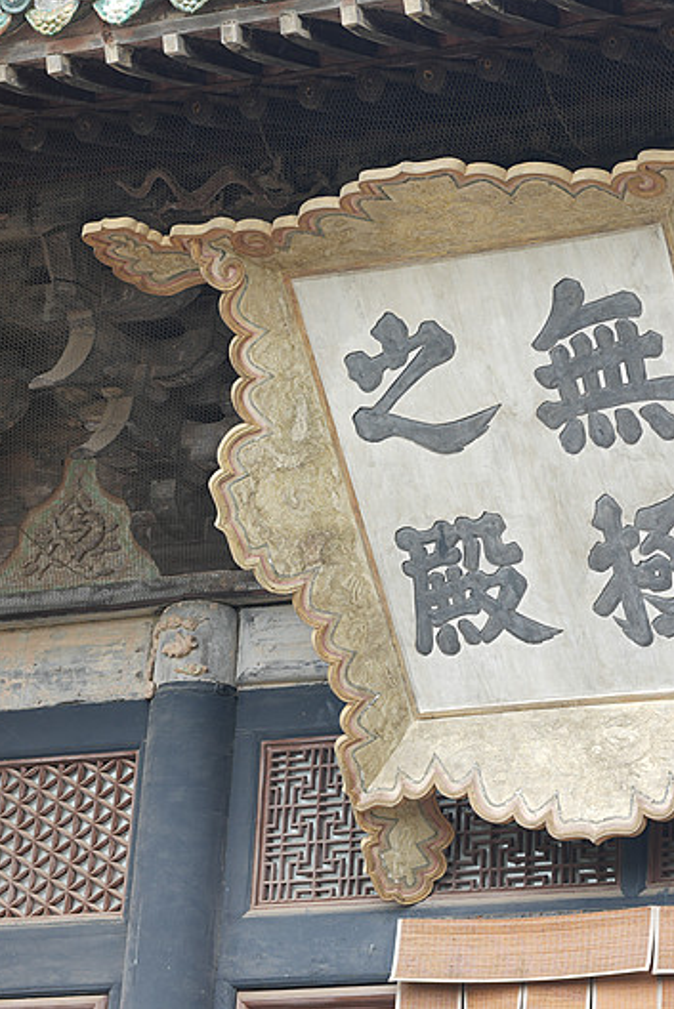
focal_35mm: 127
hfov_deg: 10.8
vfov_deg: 16.1
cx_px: 523
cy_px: 503
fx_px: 3564
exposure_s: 1/125
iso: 50
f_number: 1.7
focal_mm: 56
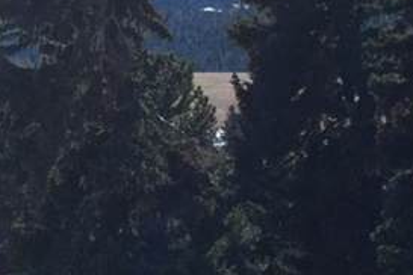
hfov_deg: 7.1
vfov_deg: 4.9
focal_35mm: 281
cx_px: -365
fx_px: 3223
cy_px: 185
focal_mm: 40
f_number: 11
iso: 360
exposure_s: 1/500
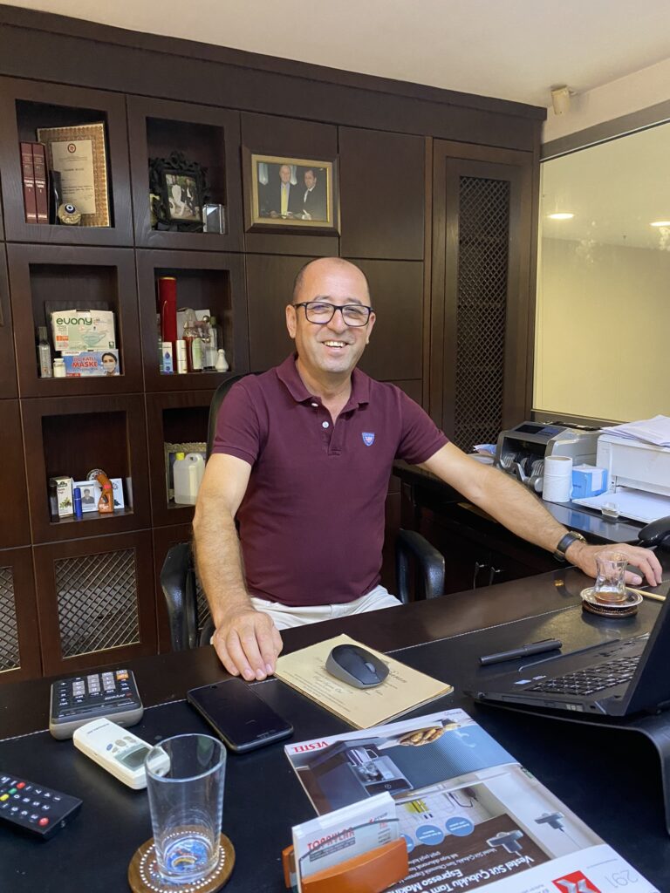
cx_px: 335
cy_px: 446
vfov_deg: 67.3
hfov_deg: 53.1
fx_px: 671
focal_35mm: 26
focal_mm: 4.25
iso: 500
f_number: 1.8
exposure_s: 1/33
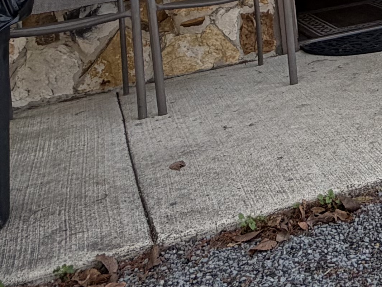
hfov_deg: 23.4
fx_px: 828
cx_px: 479
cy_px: -206
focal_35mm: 75
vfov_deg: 16.8
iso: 50
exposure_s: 1/405
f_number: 2.2
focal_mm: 2.22
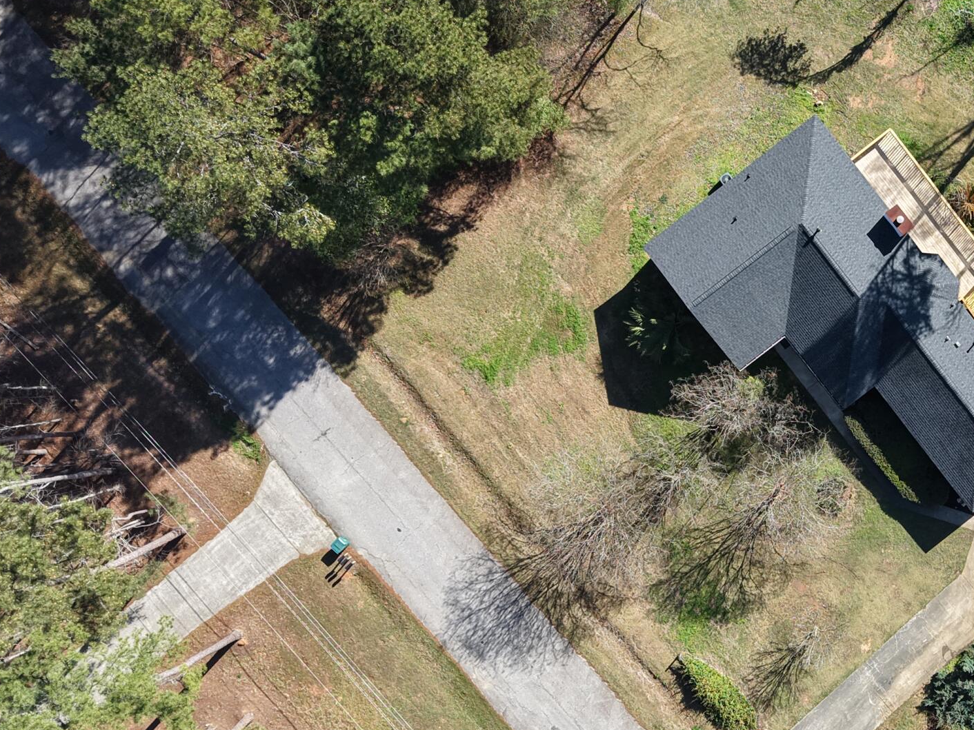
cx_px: 848
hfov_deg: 35.6
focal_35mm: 51
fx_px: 1435
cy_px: 325
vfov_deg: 28.5
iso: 160
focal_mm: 8.67
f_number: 1.8
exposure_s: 1/2000
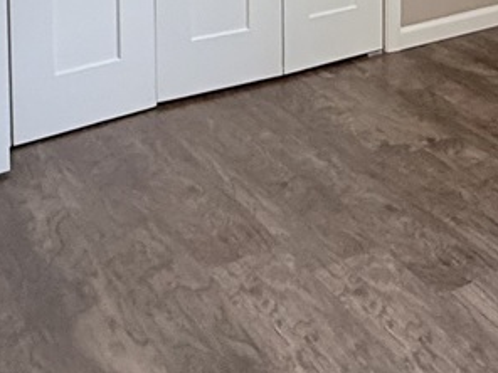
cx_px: 503
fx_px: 978
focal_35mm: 68
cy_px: -225
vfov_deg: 18.5
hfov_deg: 26.9
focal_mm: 2.22
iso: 250
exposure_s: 1/60
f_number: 2.2
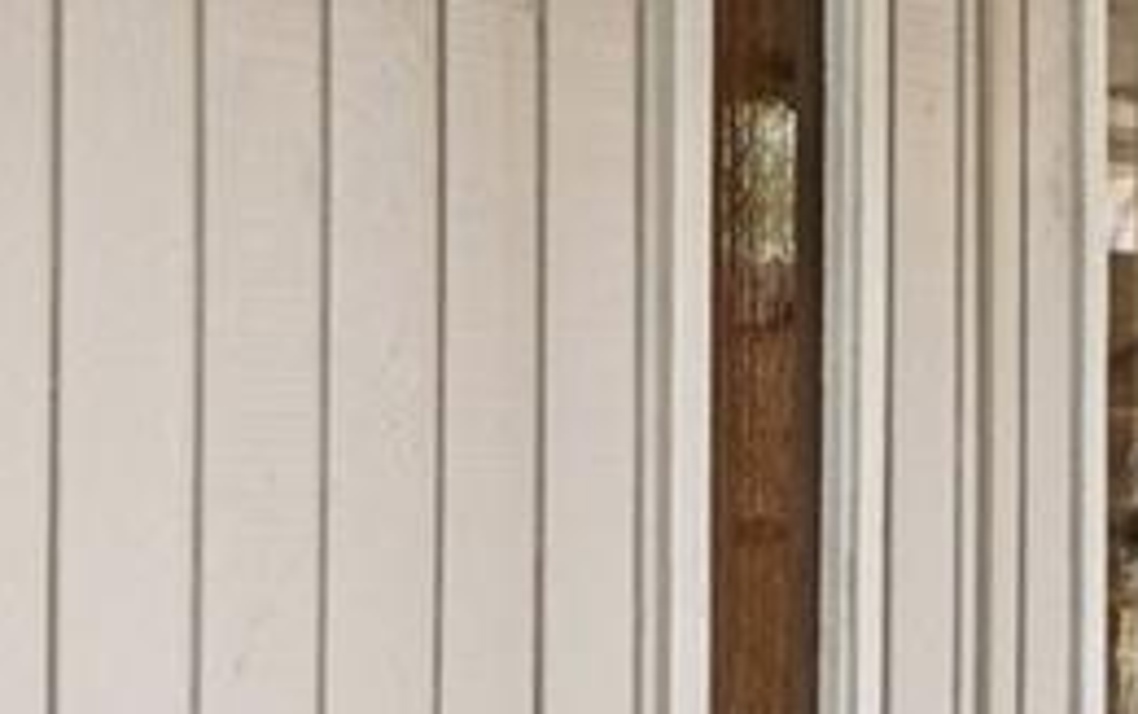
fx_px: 2918
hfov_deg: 19.5
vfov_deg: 13.9
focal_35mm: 94
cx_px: -530
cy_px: 429
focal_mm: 10
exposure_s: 1/30
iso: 200
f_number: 8
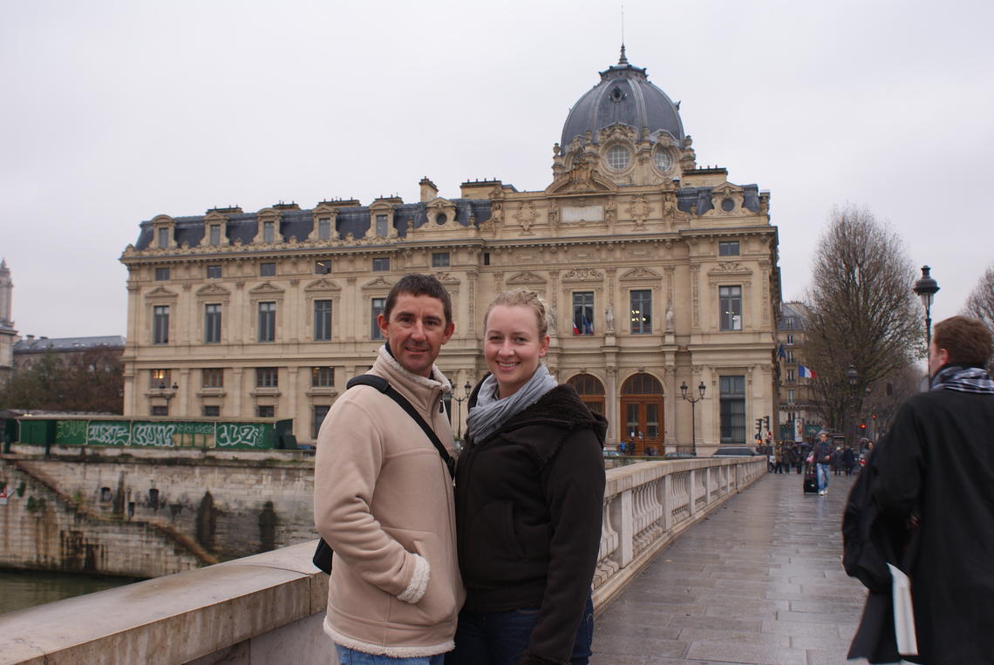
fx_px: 995
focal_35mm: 36
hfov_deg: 53.1
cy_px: 332
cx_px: 497
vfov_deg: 37.0
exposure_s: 1/50
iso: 100
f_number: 5.6
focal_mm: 24
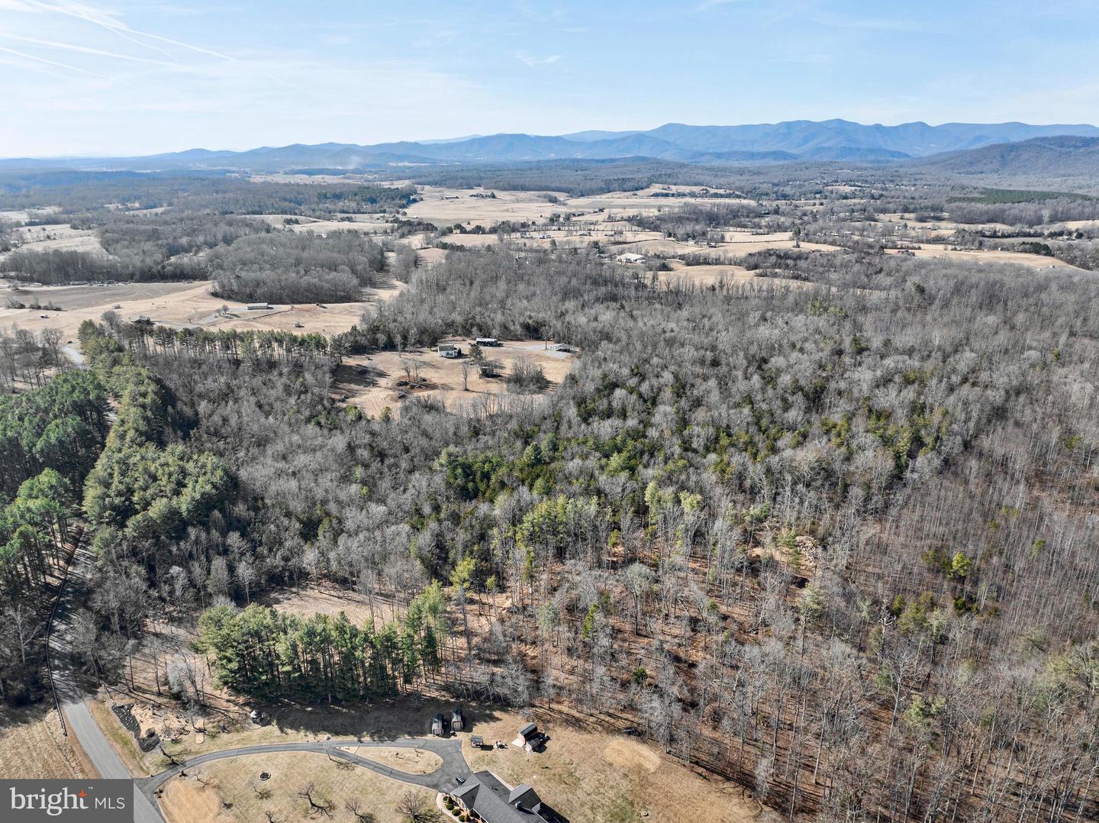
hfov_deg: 71.6
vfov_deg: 56.8
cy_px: 412
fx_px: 761
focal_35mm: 24
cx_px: 550
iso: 370
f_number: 2.8
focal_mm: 12.29
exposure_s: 1/2000
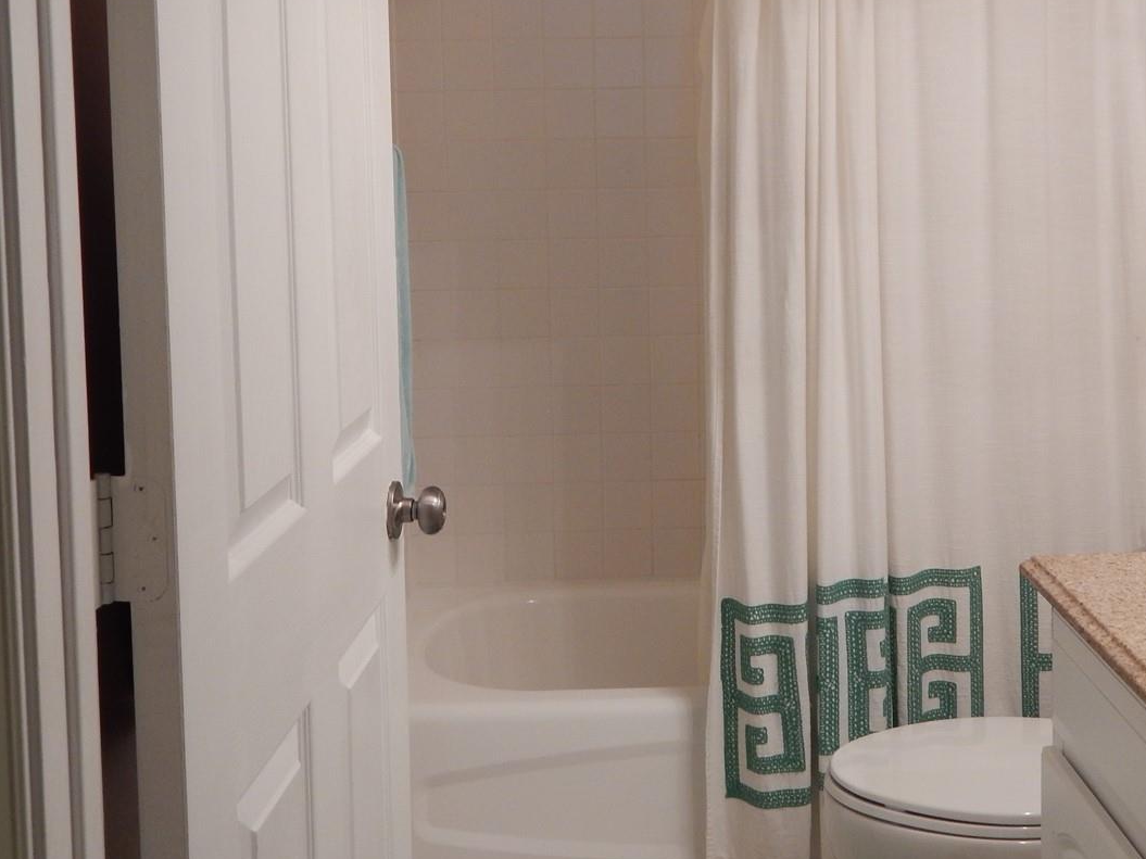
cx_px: 658
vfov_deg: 30.5
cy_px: 256
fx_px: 1556
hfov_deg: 40.3
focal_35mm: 47
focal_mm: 5.6
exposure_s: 1/30
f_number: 3.2
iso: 200
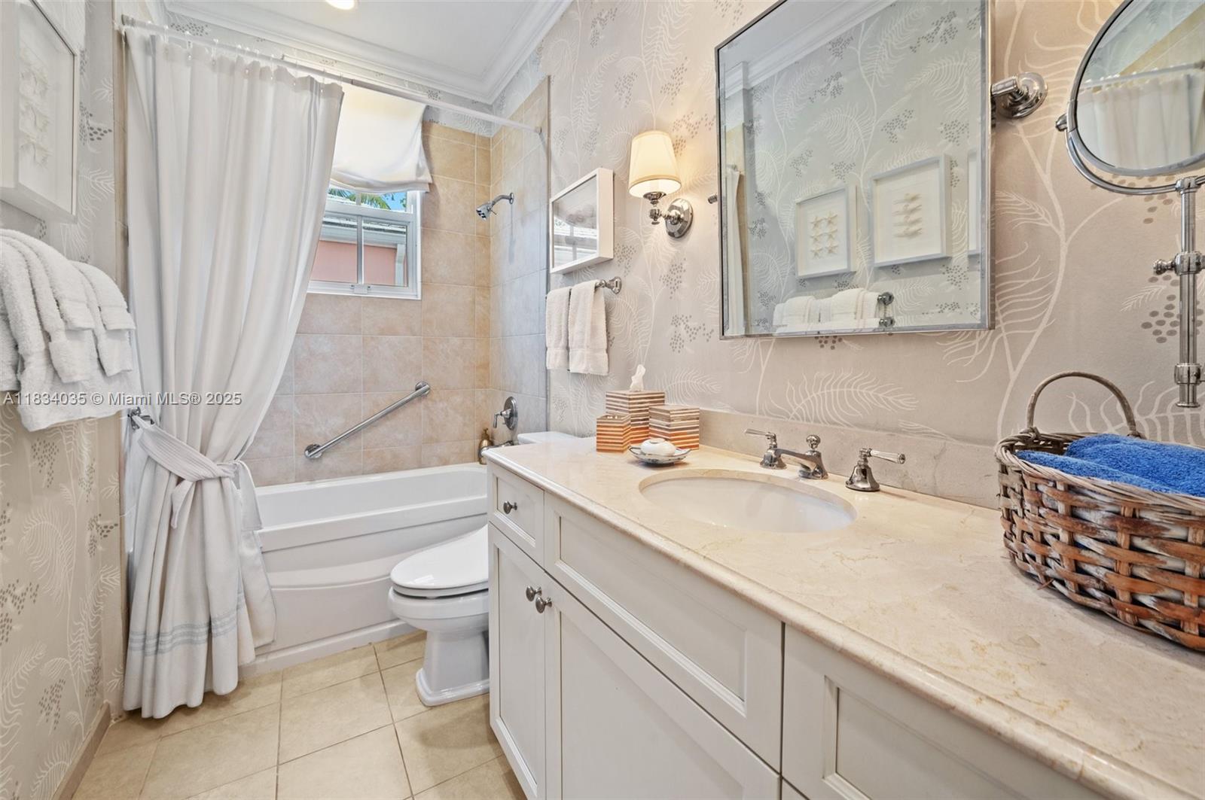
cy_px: 400
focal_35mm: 14
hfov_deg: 104.3
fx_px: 468
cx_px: 602
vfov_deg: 81.1
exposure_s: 1/1.25
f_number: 8
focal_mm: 14
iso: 200
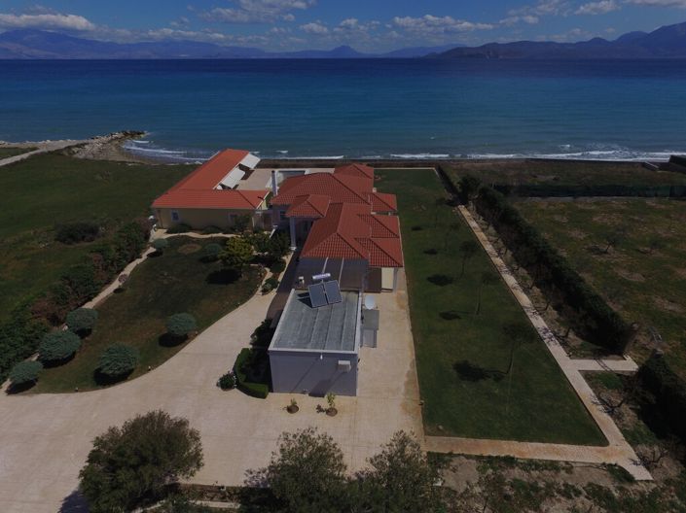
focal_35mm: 20
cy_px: 256
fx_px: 396
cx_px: 343
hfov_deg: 81.8
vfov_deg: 65.9
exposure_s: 1/4098
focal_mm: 3.61
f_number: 2.8
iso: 100
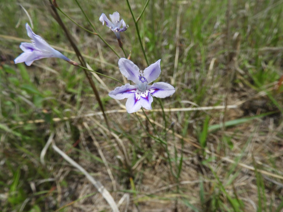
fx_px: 196
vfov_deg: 56.8
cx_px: 142
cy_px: 106
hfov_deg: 71.6
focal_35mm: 24
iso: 100
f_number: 3.3
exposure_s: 1/1600
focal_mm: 4.3
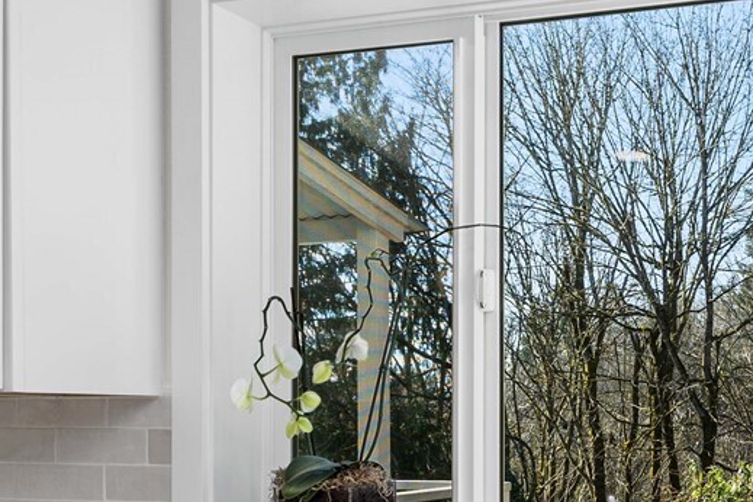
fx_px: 1025
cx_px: 738
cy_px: 404
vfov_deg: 27.0
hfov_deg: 36.6
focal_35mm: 49
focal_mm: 15
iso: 100
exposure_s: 1/60
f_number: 6.3
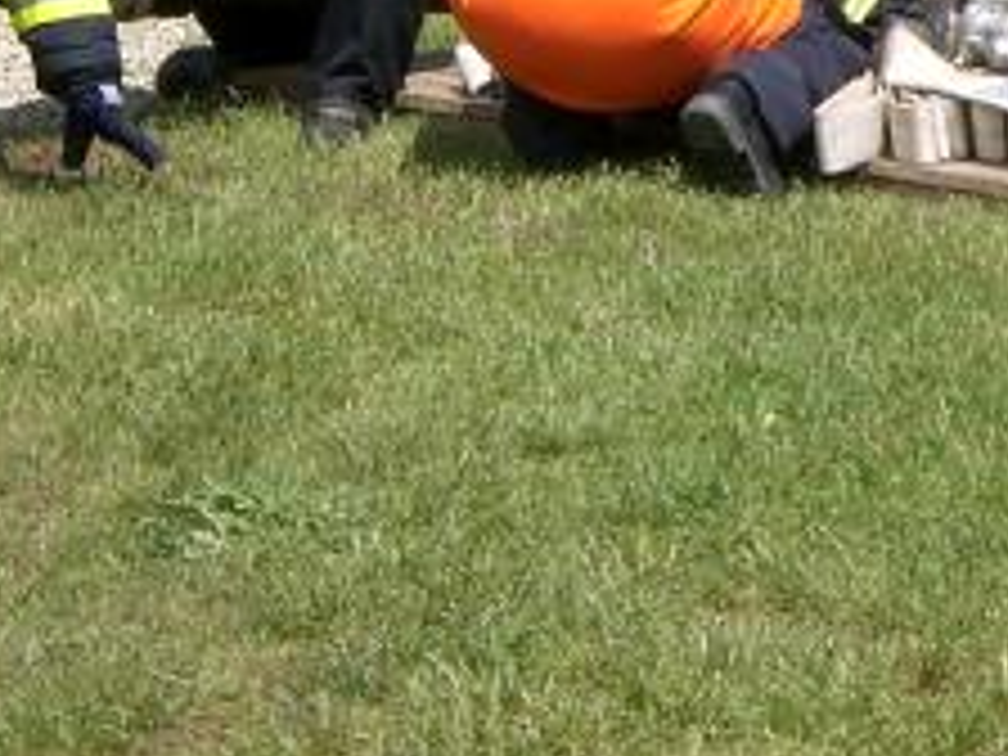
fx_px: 9493
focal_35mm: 326
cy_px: -310
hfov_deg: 6.1
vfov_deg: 4.5
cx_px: 729
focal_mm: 18.9
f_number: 5.9
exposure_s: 1/320
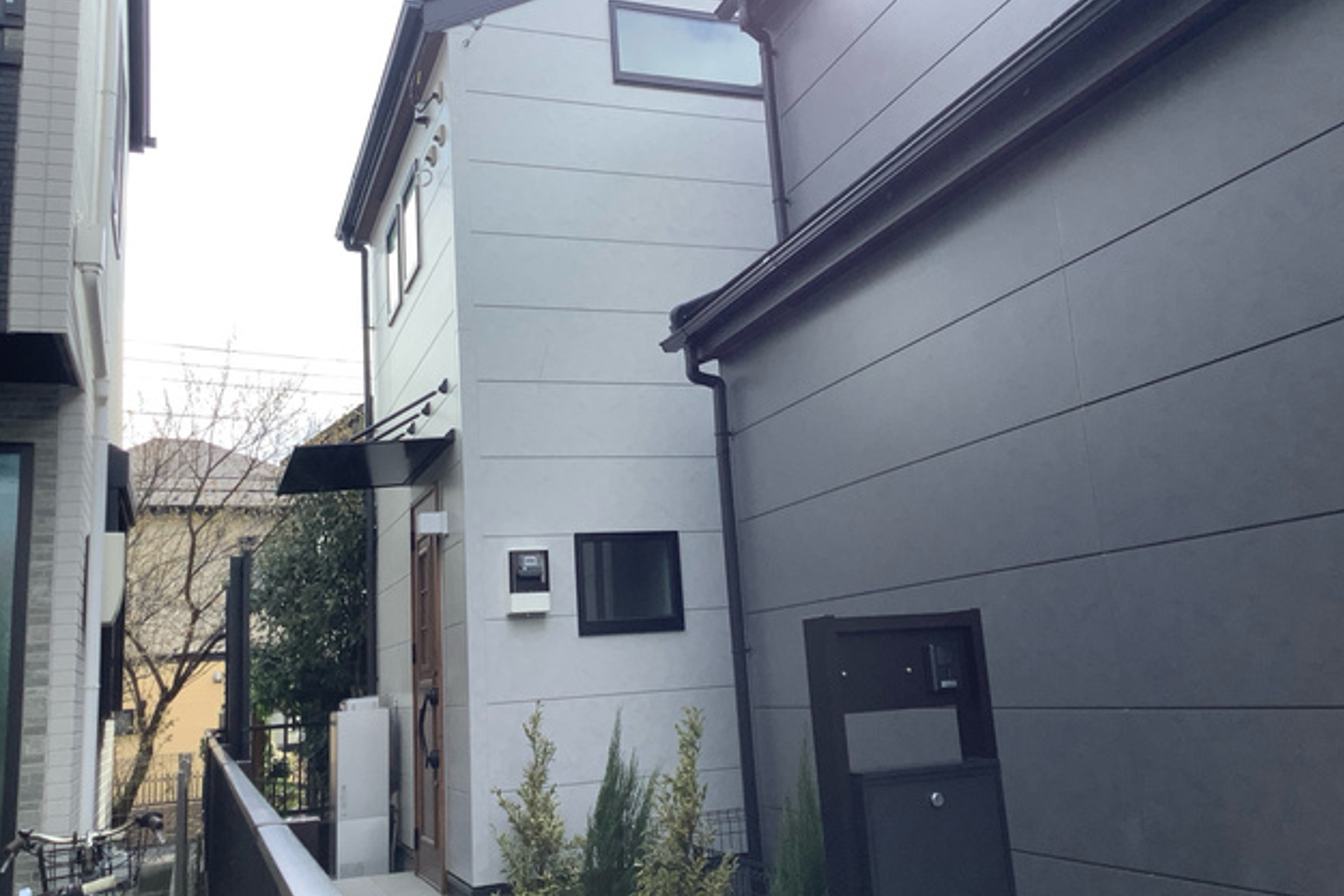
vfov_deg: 39.9
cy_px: 398
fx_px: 1232
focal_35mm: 33
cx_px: 675
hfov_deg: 57.2
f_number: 2.4
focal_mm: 3.3
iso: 25
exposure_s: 1/612
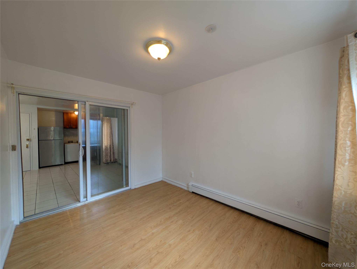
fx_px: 124
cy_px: 134
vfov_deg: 94.6
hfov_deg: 110.5
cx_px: 178
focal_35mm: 12
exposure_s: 1/29.9
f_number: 1.7
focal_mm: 2.02
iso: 39
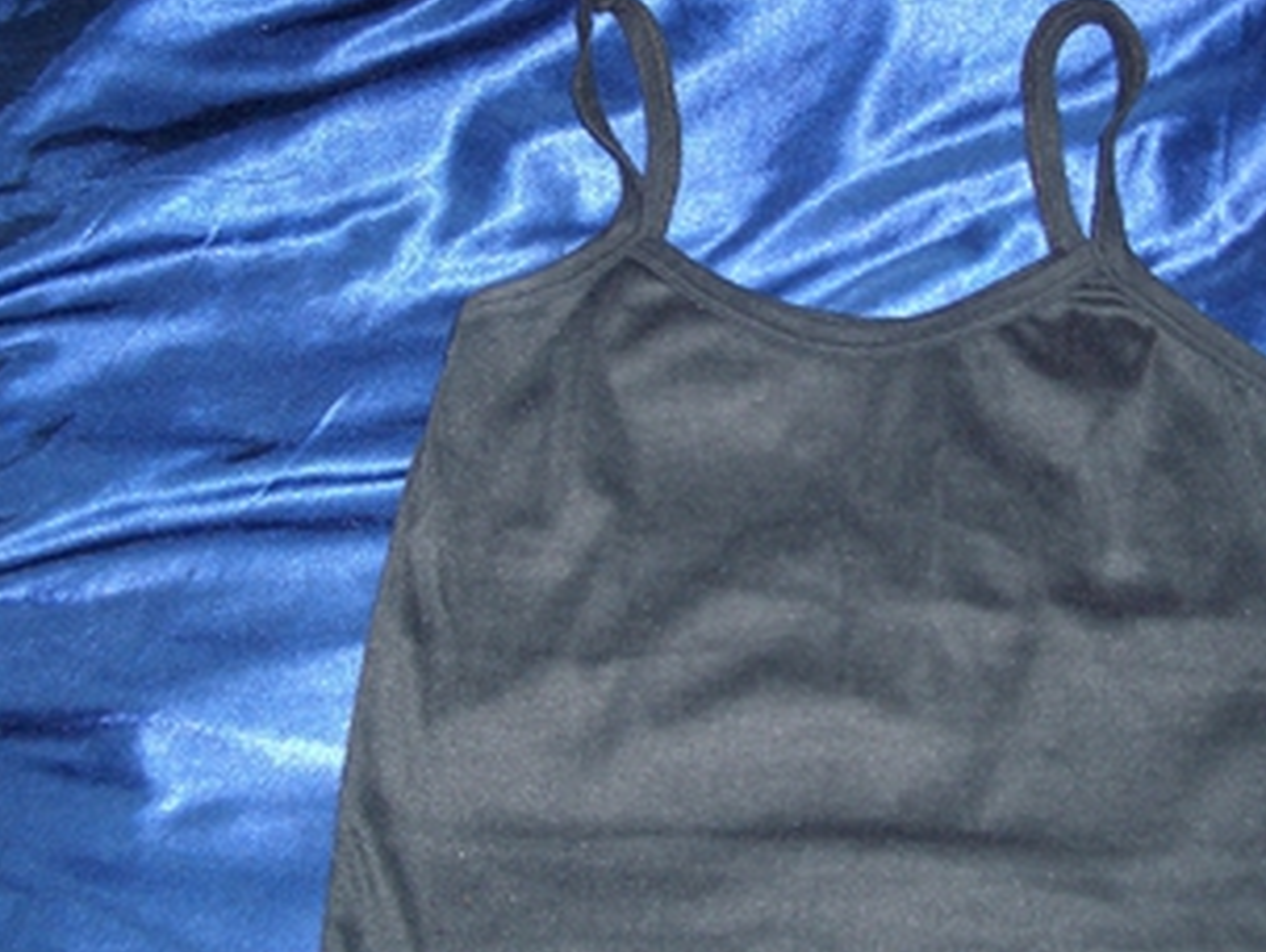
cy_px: 501
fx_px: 1904
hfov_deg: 36.6
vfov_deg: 28.1
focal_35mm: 52
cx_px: 760
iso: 100
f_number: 2.6
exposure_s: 1/60
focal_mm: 5.8
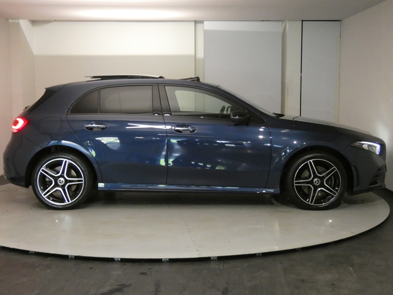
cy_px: 148
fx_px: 522
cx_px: 196
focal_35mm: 46
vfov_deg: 31.5
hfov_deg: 41.2
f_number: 3.8
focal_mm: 8.2
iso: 1250
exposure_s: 1/80
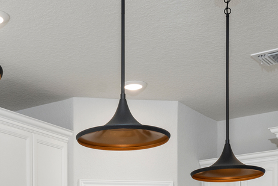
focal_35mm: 84
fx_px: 649
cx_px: 73
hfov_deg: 24.0
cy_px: 307
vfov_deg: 14.7
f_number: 8
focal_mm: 24
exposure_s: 1/10
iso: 400
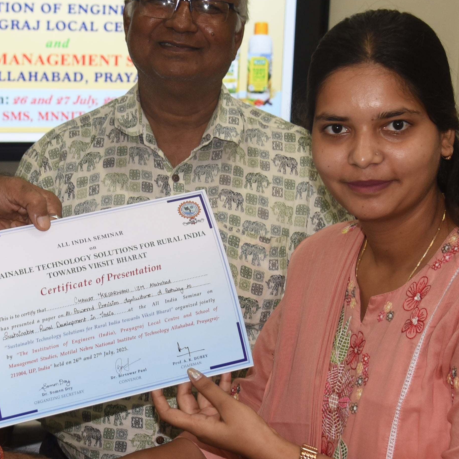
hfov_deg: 19.8
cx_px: 128
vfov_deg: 19.9
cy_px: 152
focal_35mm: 87
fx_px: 1305
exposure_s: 1/80
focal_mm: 31
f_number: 4.5
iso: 560
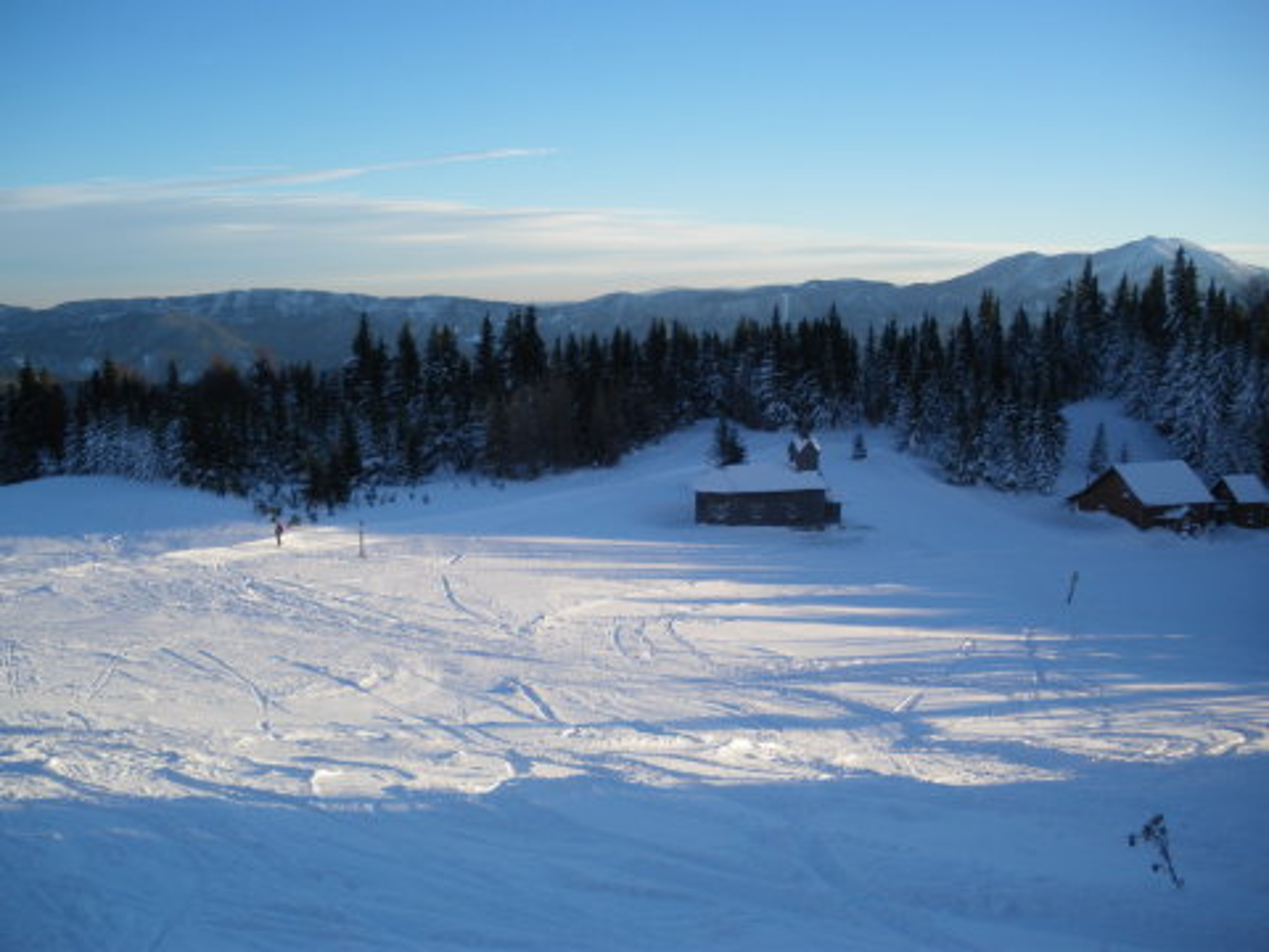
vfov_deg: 39.7
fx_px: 1320
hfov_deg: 51.4
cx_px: 634
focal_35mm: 36
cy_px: 476
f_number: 3.5
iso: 64
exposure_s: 1/250
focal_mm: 6.3
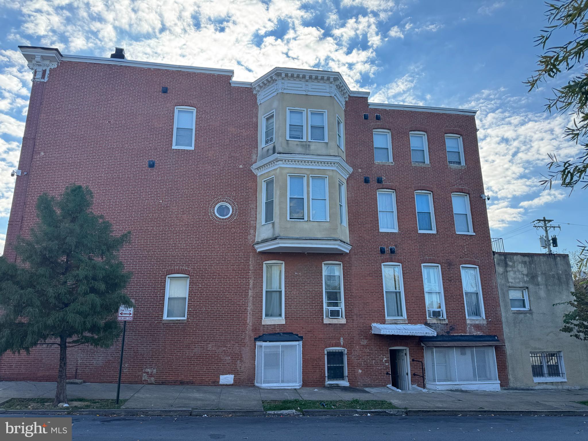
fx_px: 408
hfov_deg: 71.6
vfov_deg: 56.8
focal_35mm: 24
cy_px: 220
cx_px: 294
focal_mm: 6.76
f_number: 1.78
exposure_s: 1/1339
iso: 80
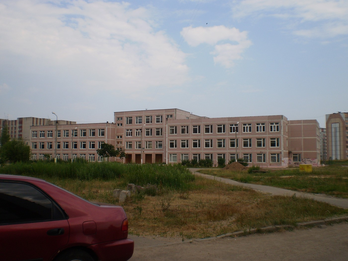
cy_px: 130
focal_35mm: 36
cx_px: 174
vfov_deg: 39.7
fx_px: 362
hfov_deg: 51.4
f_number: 4.6
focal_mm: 6.3
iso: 64
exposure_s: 1/640
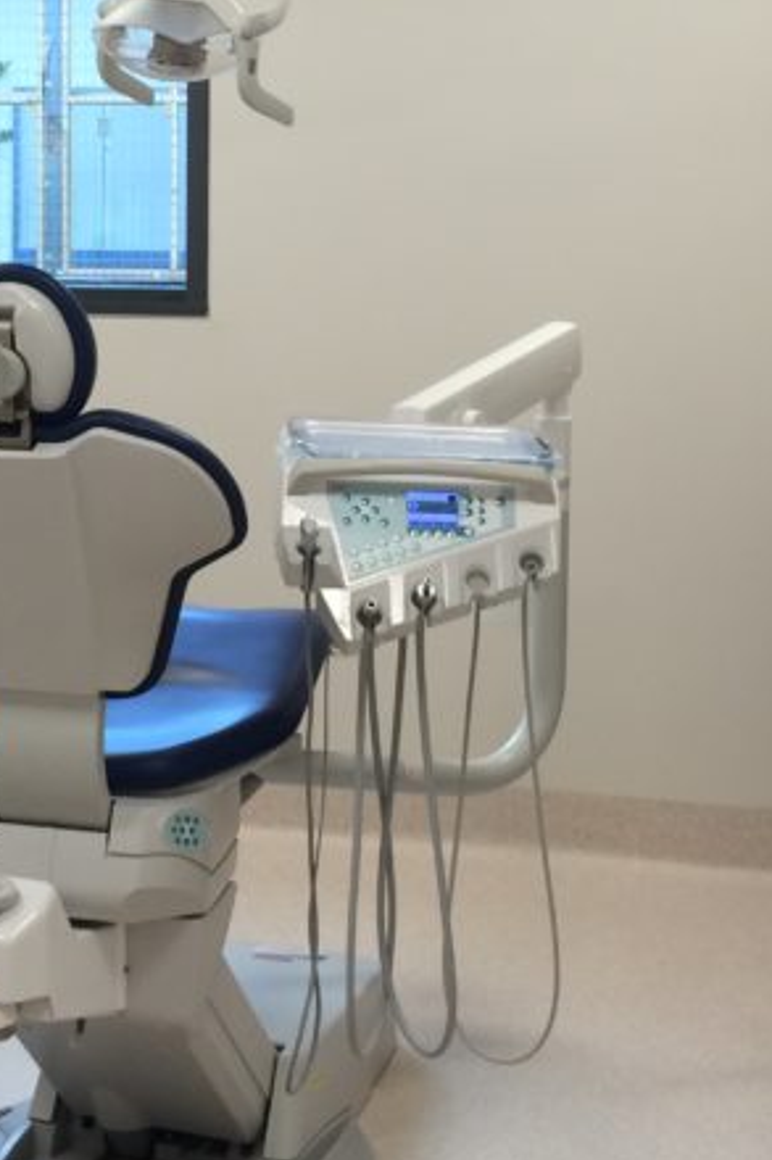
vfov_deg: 27.1
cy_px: 345
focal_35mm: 74
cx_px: 97
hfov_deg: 18.2
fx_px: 2382
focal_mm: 4.15
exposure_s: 1/33
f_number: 2.2
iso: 32
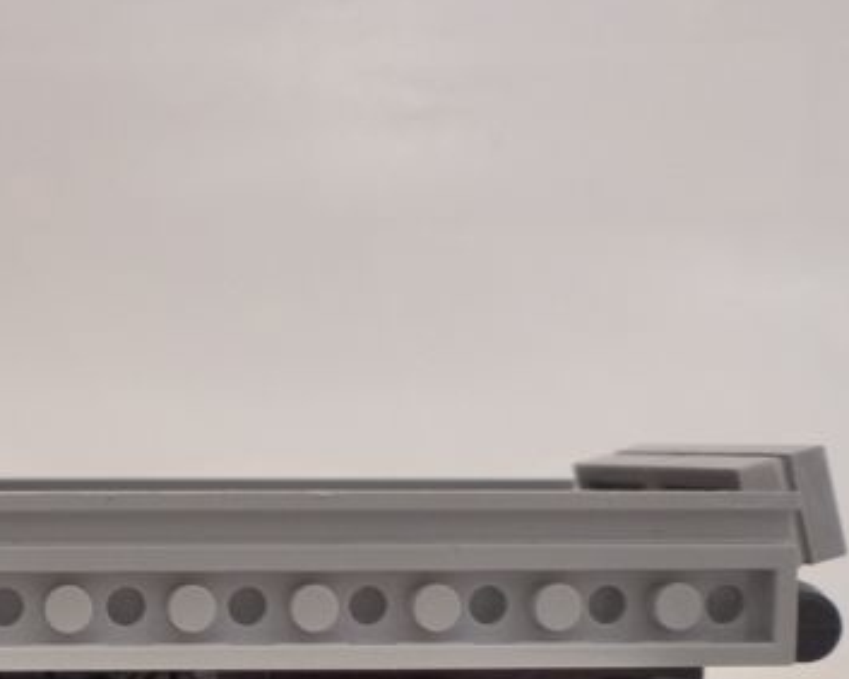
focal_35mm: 73
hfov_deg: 24.5
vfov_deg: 20.5
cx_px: -65
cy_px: 631
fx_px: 1833
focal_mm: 5.9
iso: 400
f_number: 3.6
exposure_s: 1/20
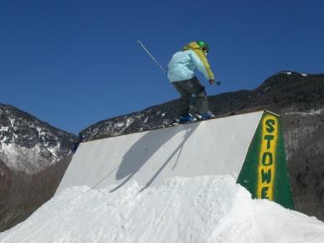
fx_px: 683
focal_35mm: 73
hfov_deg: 26.7
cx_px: 173
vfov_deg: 20.2
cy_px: 127
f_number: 5.7
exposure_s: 1/800
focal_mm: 10.4
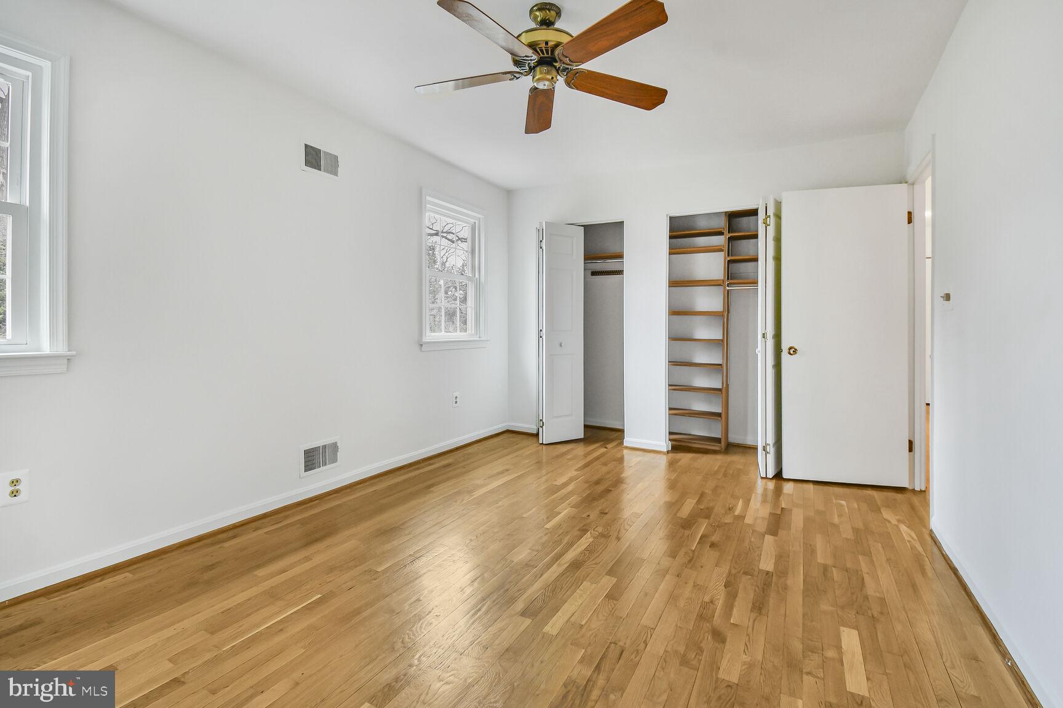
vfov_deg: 77.3
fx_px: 443
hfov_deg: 100.4
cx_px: 532
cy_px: 354
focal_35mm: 15
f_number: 8
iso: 200
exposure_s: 1/2
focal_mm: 10
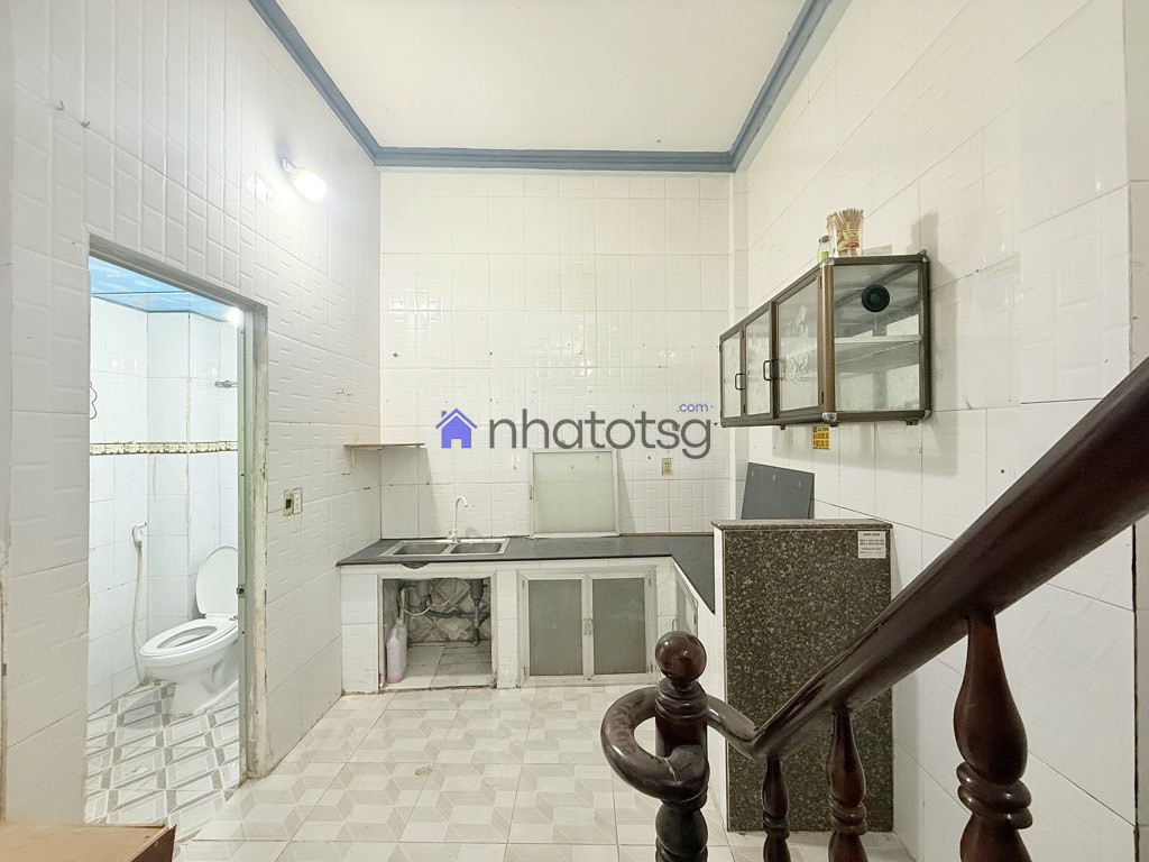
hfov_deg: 102.1
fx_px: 465
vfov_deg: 85.7
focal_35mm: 14
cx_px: 574
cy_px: 431
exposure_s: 1/50
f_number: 2.2
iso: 200
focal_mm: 2.22
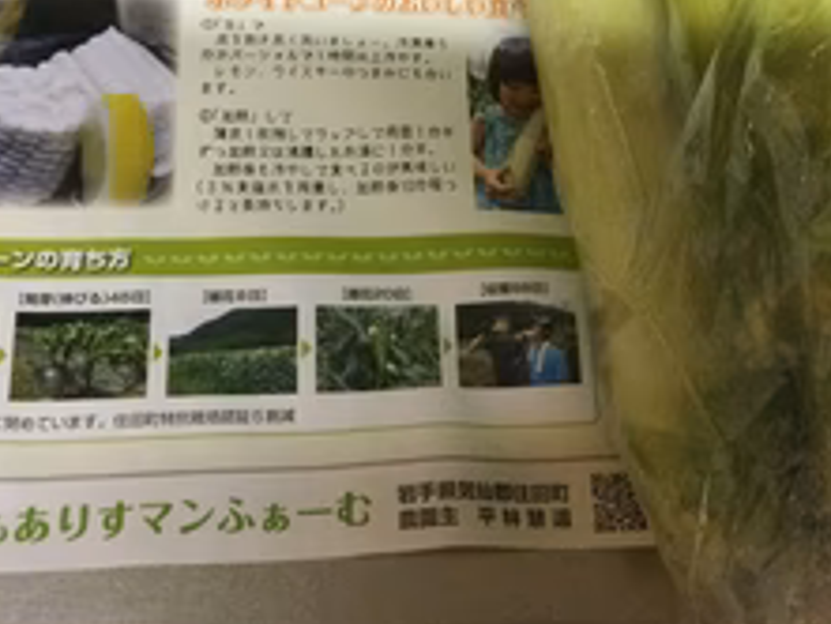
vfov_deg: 25.7
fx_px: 1345
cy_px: 132
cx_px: 500
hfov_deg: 34.2
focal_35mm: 56
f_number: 2.4
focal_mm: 3.3
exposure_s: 1/30
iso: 250
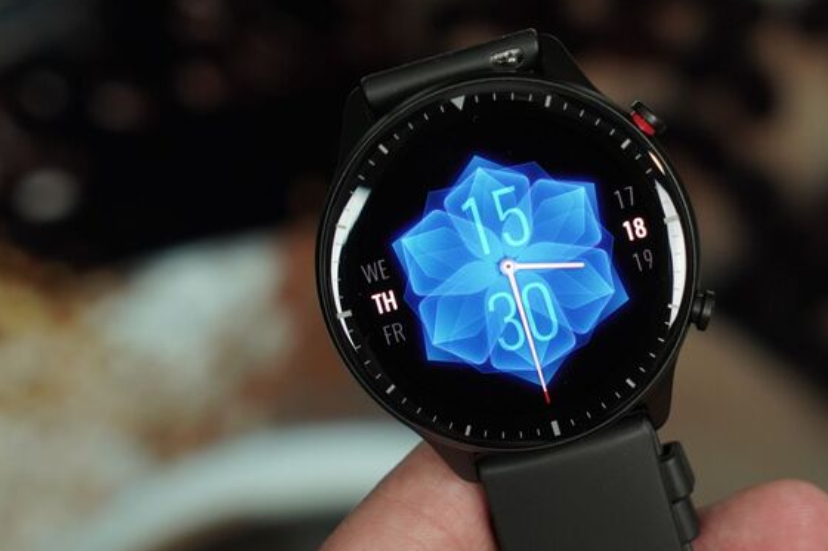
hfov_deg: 26.3
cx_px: 489
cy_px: 284
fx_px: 1770
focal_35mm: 77
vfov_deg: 17.7
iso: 1250
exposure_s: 1/160
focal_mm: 52
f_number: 5
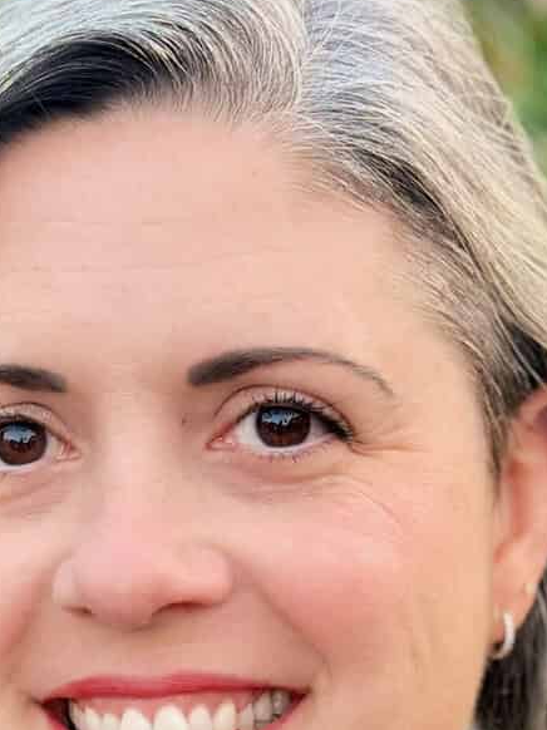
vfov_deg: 14.9
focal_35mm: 132
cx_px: 102
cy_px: 583
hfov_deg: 11.2
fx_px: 2783
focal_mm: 6.9
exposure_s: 1/121
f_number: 1.8
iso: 125
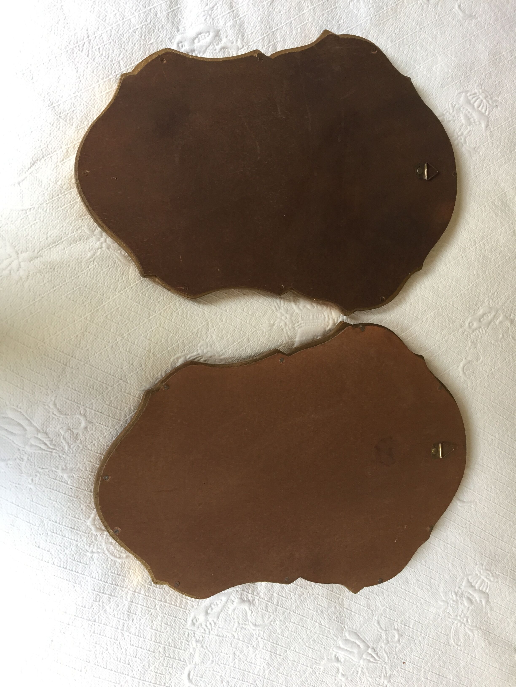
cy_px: 344
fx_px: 576
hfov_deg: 48.2
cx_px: 258
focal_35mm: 29
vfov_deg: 61.7
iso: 160
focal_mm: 4.15
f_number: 2.2
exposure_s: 1/33
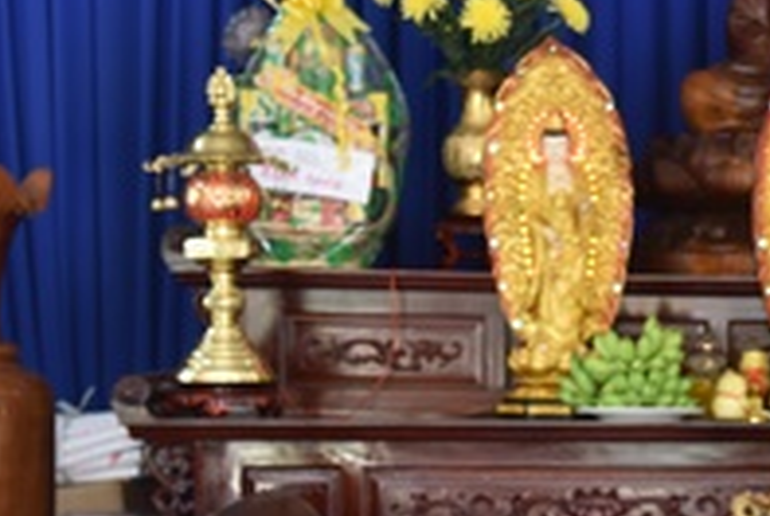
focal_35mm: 132
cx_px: 762
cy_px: 450
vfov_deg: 10.4
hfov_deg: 15.2
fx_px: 2828
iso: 450
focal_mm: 40
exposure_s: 1/60
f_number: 4
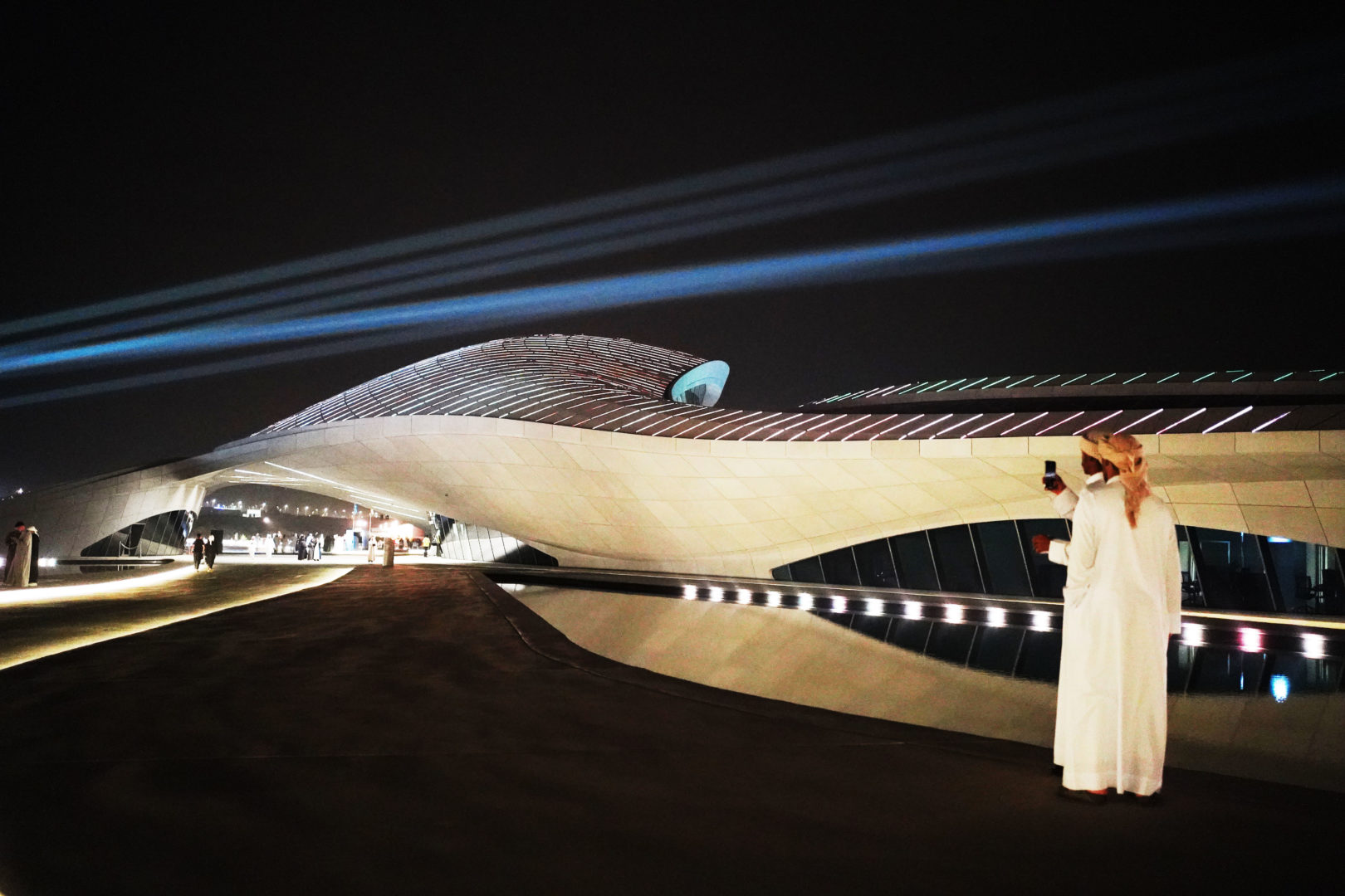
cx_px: 672
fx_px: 1308
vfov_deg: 37.9
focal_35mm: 35
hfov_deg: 54.4
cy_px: 448
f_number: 2
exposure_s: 1/160
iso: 12800
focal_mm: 35
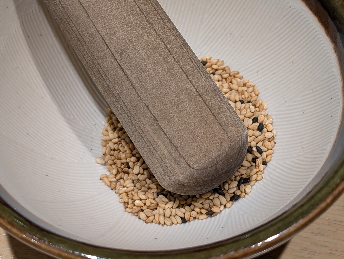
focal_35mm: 76
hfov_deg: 25.6
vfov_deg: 19.4
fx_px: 756
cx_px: 167
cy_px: 103
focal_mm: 6.9
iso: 23
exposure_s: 1/50
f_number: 1.68
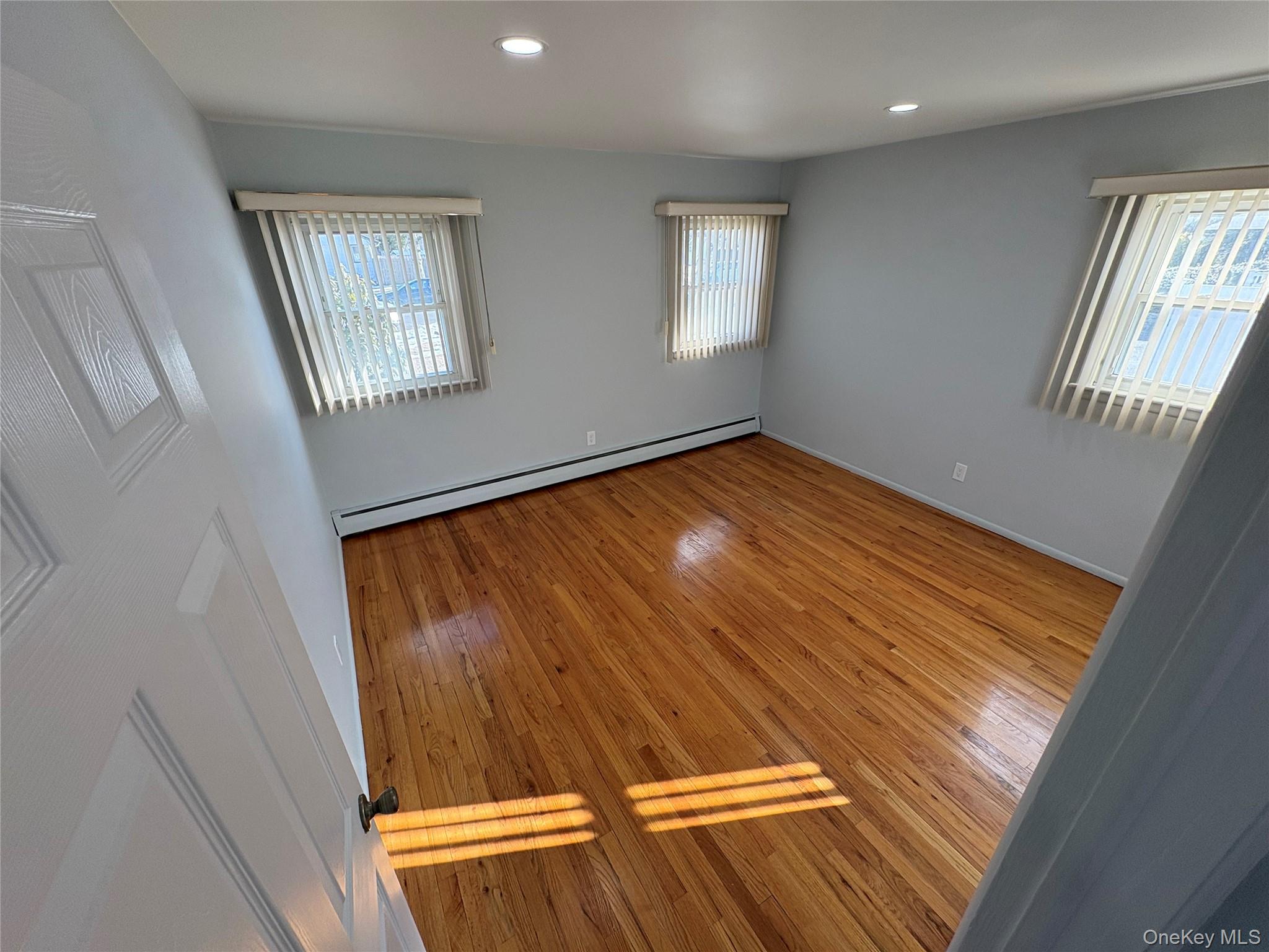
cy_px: 476
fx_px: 513
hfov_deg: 102.1
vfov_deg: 85.7
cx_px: 634
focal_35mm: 14
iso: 100
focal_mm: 2.22
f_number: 2.2
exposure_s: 1/135
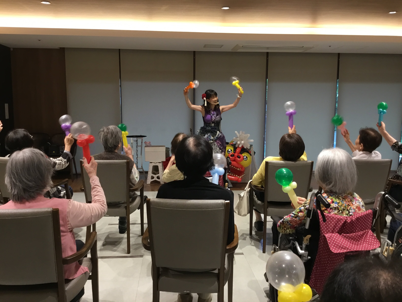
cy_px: 151
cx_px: 201
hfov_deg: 58.4
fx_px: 360
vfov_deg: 45.4
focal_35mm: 31
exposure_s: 1/30
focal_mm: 3.3
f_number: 2.4
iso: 80
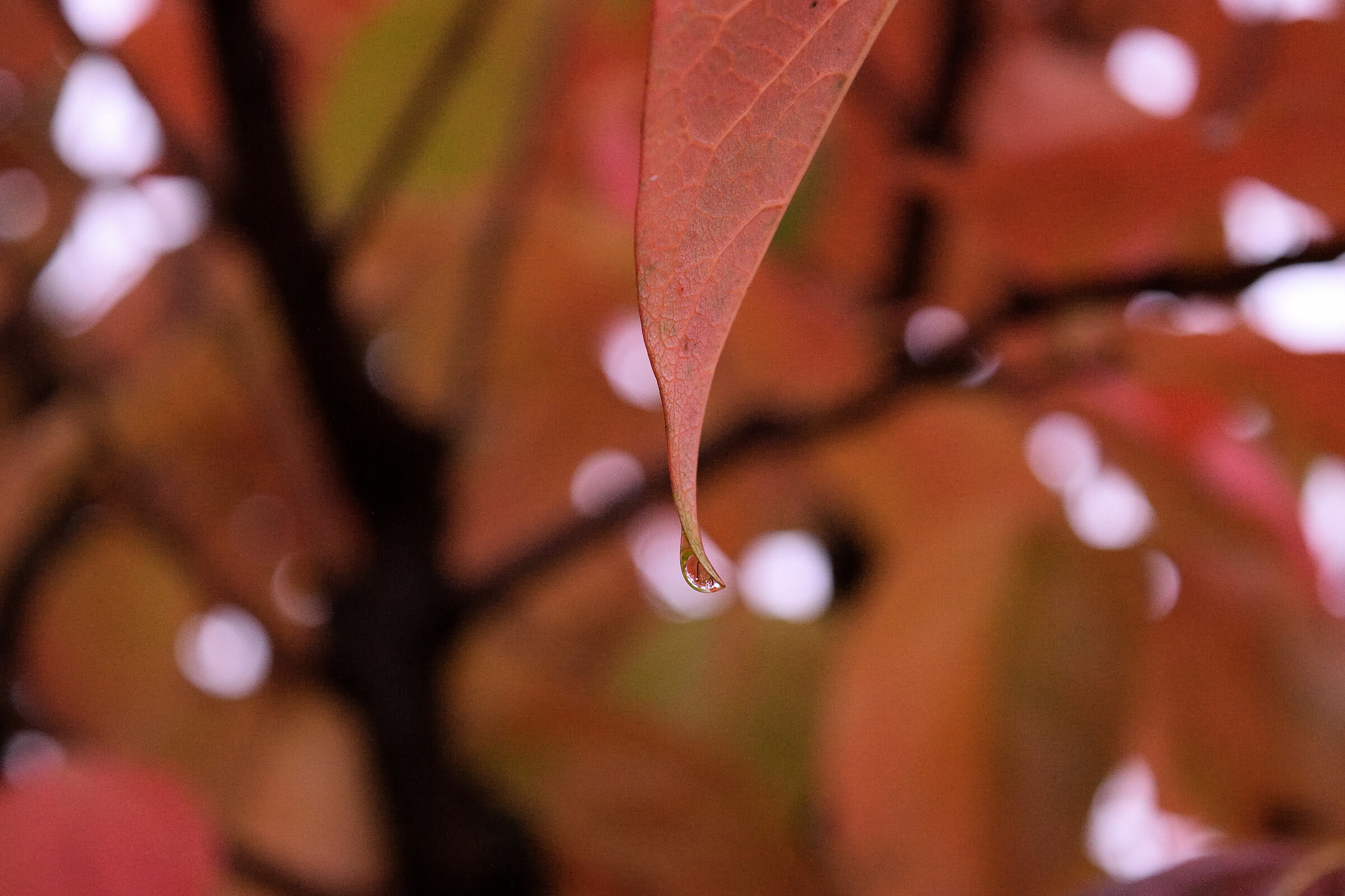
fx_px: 3082
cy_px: 448
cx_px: 672
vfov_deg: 16.6
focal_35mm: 82
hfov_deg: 24.6
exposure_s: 1/400
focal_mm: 55
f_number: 5.6
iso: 2200
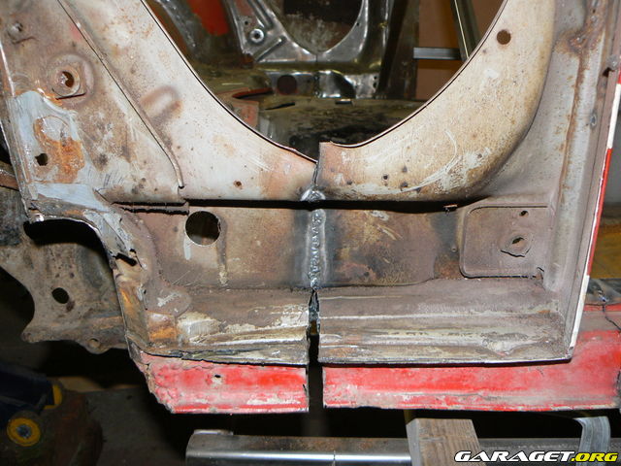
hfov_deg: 51.4
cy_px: 233
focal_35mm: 36
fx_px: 646
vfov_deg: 39.7
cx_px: 310
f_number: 2.8
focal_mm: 6
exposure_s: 1/30
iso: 100
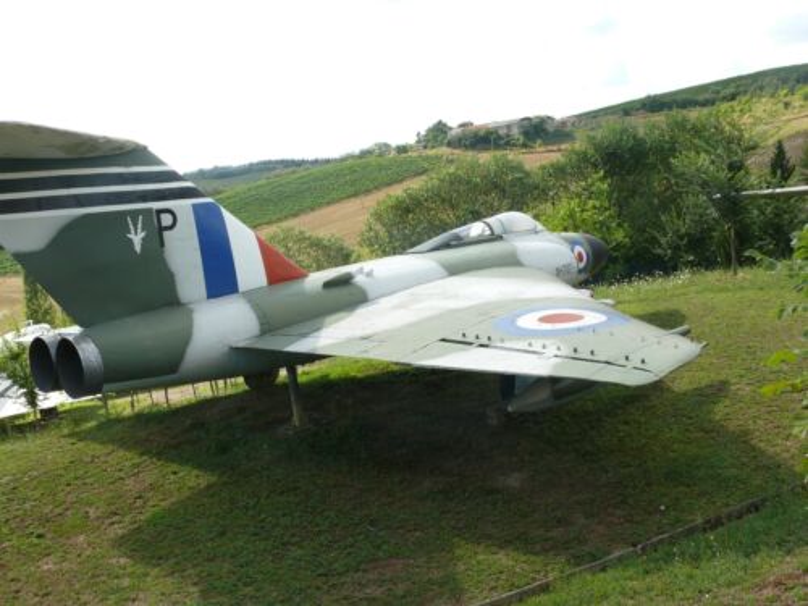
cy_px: 303
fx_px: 817
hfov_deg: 52.6
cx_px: 404
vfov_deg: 40.7
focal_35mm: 35
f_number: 5.6
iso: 100
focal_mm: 7.4
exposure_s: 1/250
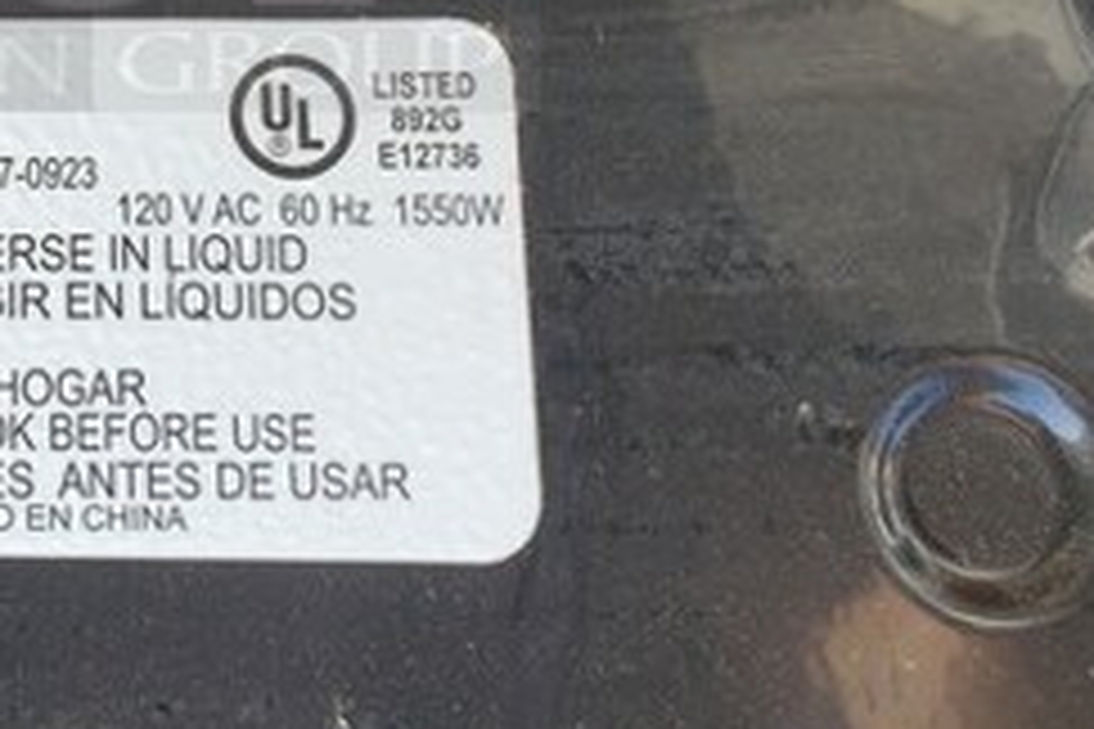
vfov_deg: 19.0
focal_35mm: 68
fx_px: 2066
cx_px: 41
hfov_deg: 28.1
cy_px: -126
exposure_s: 1/164
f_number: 2.4
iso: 50
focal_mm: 4.3
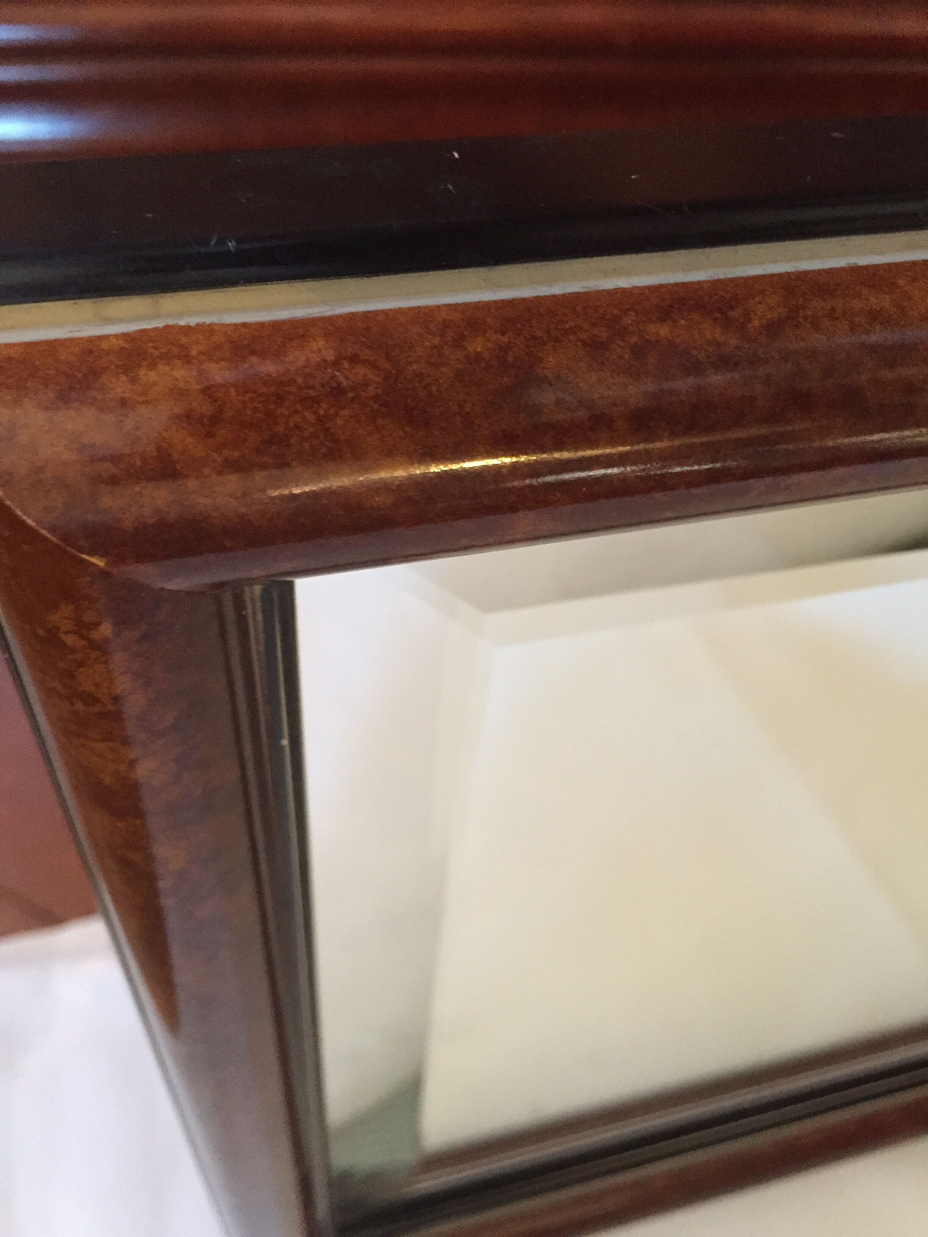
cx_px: 464
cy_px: 618
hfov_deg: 48.2
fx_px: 1037
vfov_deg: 61.7
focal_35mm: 29
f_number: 2.2
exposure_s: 1/15
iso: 320
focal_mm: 4.15
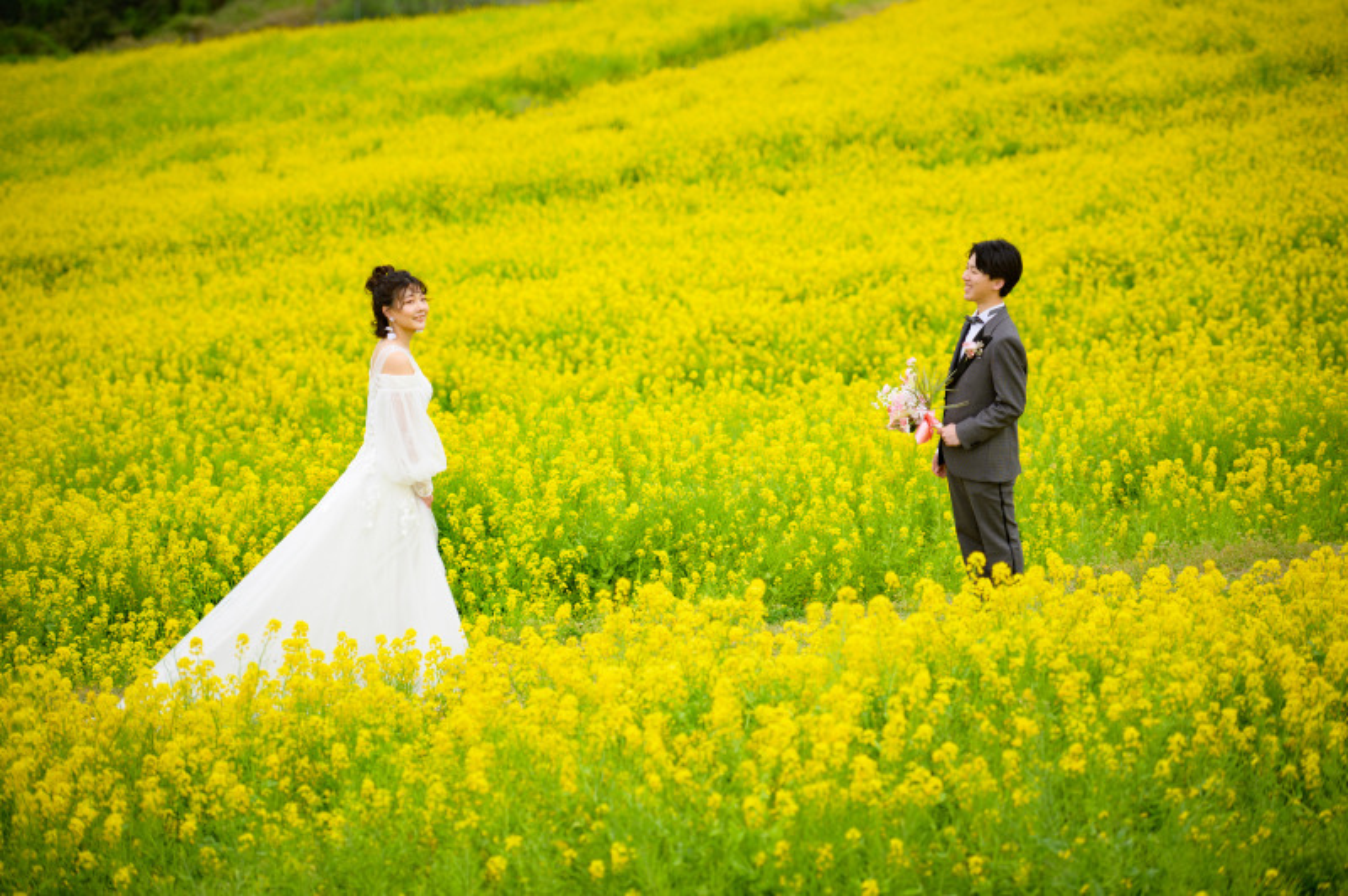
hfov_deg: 17.7
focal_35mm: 116
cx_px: 674
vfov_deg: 11.8
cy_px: 448
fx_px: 4340
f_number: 2.8
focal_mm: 116
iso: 125
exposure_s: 1/1000
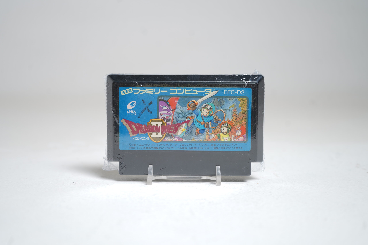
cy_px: 122
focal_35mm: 50
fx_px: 511
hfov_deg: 39.6
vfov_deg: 27.0
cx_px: 184
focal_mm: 50
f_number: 5
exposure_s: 1/6
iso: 64
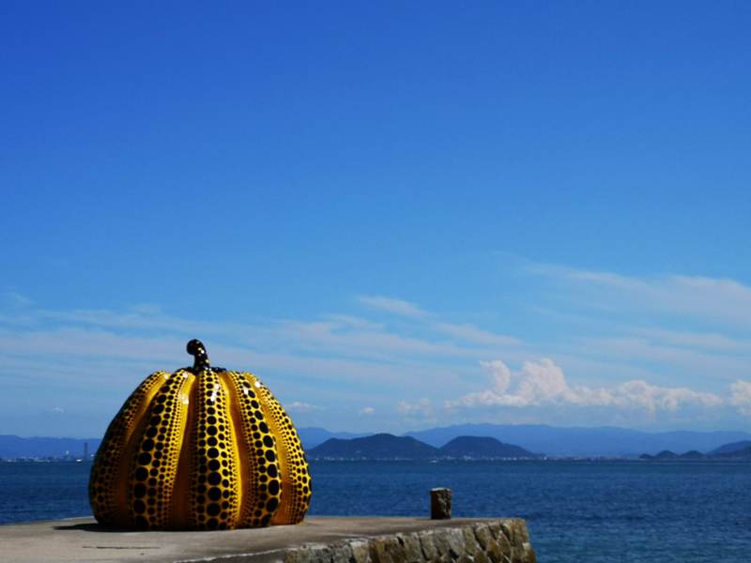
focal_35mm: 61
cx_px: 376
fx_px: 1323
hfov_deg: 31.7
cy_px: 282
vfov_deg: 24.0
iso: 50
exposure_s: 1/3861
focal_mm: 3.95
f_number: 1.8
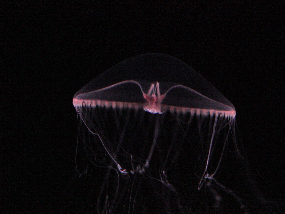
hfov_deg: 13.4
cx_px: 155
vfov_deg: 10.1
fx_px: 1210
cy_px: 107
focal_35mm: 147
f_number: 3.5
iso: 8000
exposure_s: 1/161
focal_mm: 90
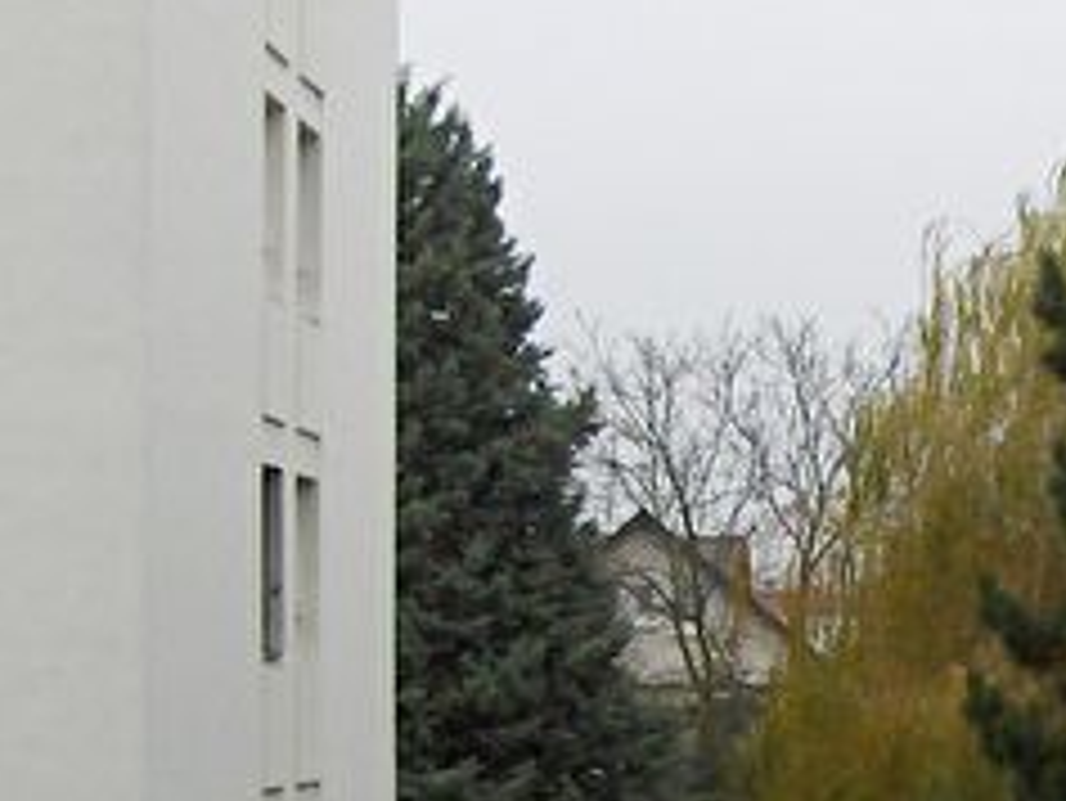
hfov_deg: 12.9
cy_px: 1022
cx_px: 1075
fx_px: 4652
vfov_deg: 9.7
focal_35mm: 151
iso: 199
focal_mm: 5.8
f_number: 2.6
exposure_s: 1/189
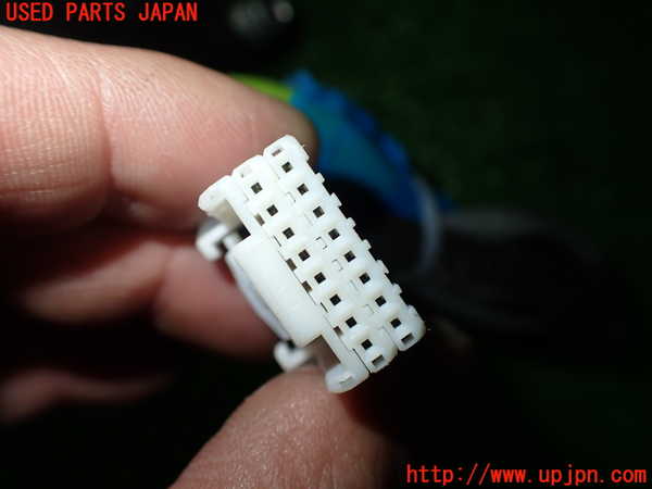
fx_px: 565
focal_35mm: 30
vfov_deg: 46.8
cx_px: 326
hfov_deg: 60.0
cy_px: 244
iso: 125
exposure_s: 1/125
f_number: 2.3
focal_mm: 5.4
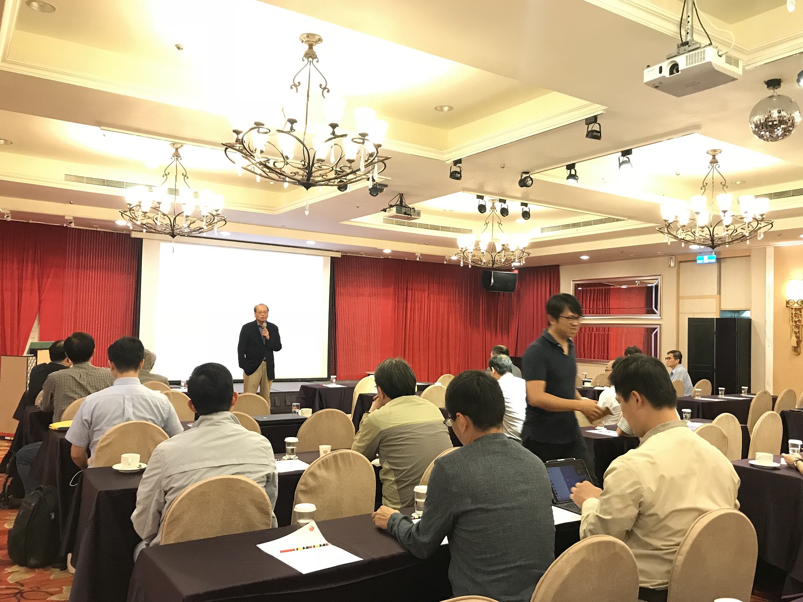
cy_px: 307
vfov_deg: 48.2
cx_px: 415
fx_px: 673
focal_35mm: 29
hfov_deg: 61.6
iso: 64
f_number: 1.8
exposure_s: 1/15
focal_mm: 3.99
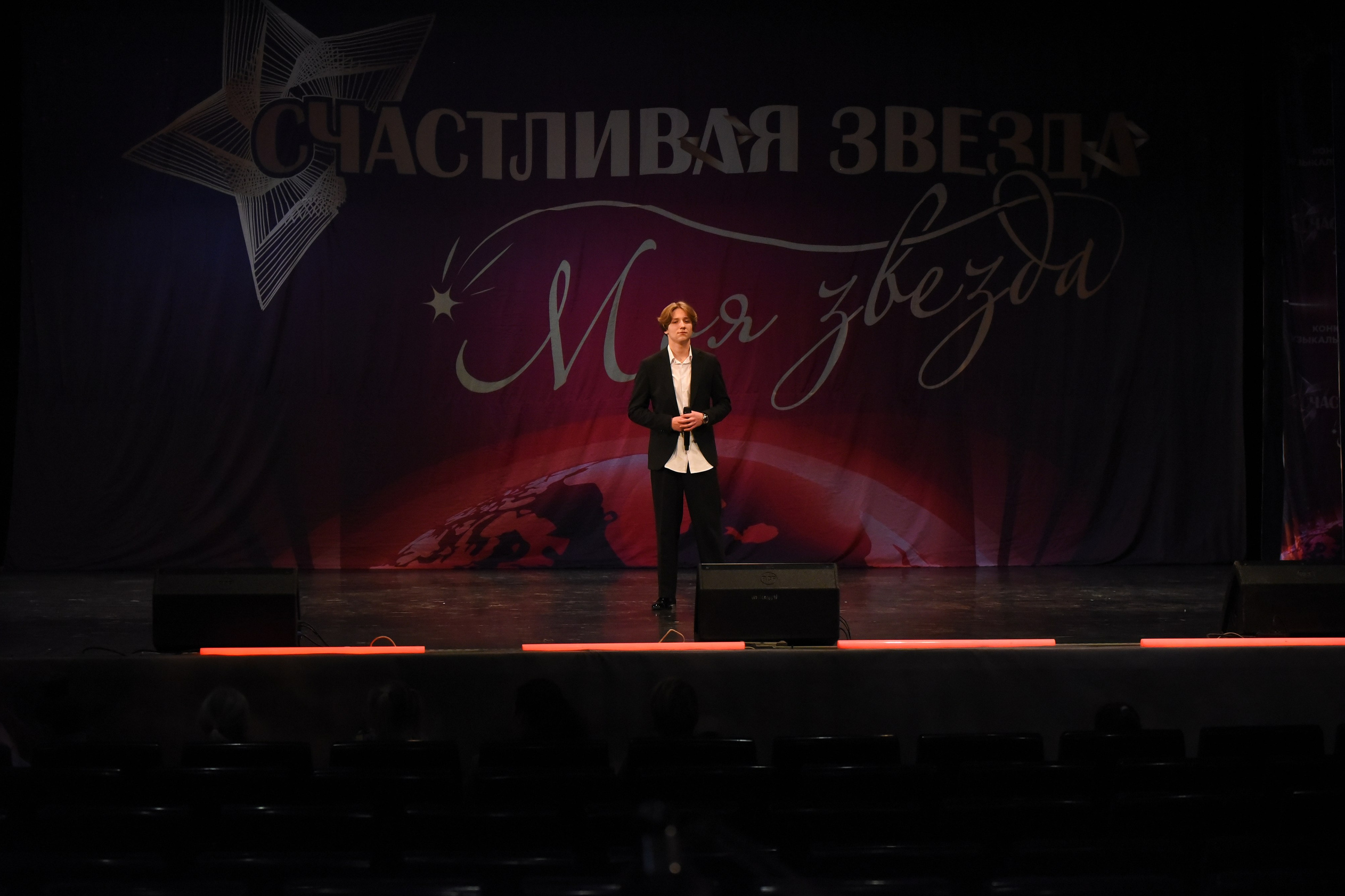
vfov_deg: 19.2
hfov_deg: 28.5
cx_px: 673
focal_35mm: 71
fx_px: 2652
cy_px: 444
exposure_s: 1/640
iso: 5000
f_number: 3.5
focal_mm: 70
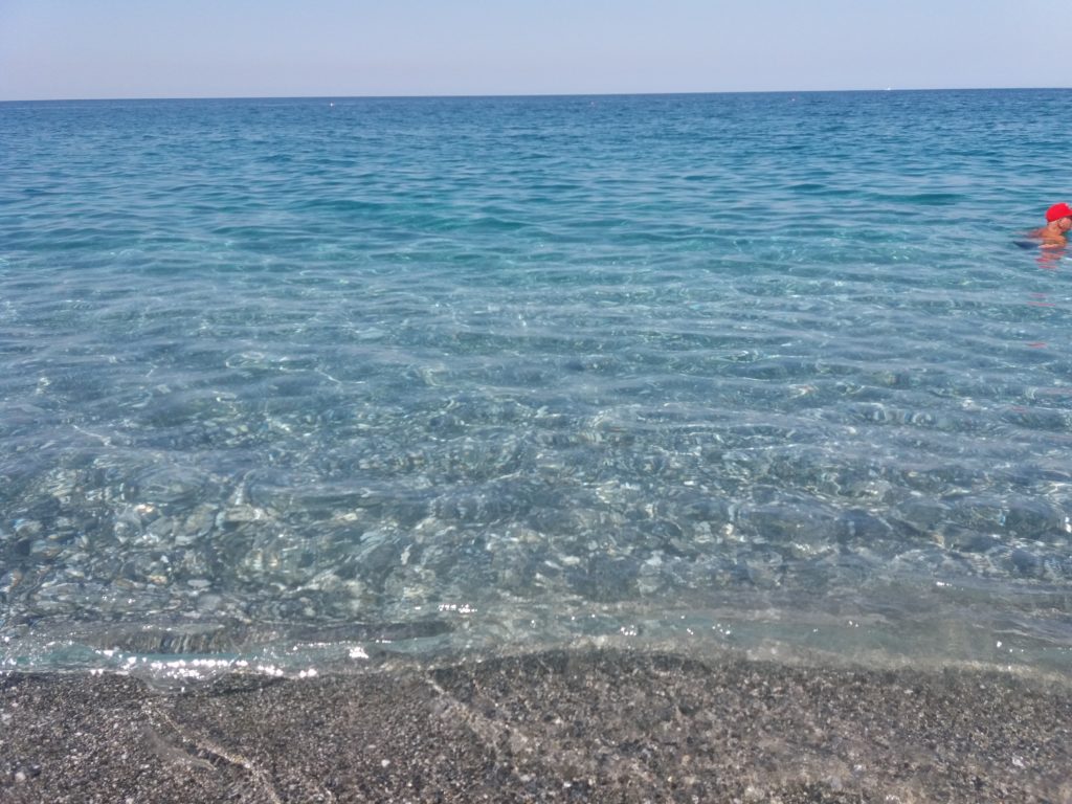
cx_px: 536
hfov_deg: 63.4
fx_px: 867
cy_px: 402
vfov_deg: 49.7
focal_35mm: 28
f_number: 1.9
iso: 64
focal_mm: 3.7
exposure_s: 1/1419
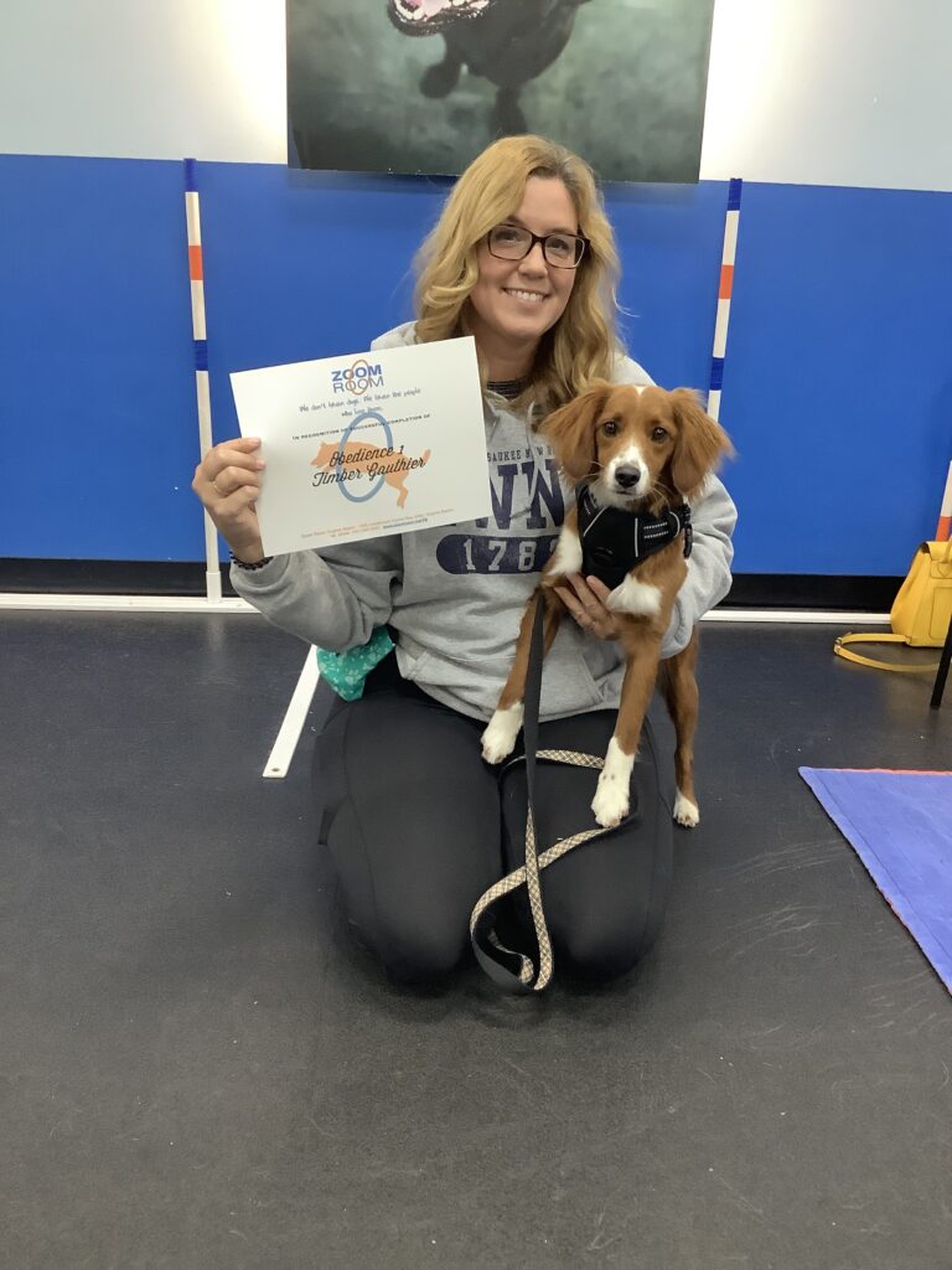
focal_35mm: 31
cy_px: 635
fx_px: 1137
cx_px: 476
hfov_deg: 45.4
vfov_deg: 58.4
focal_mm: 3.3
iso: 250
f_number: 2.4
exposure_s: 1/50
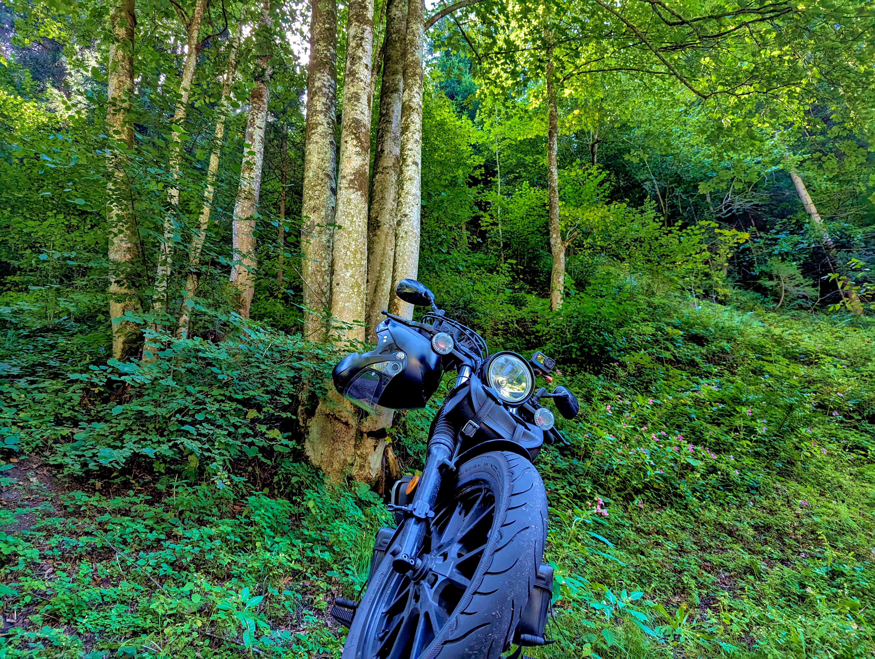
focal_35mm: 24
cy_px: 330
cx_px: 438
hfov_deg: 71.5
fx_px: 608
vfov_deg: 56.9
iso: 700
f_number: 1.85
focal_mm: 6.81
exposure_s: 1/678
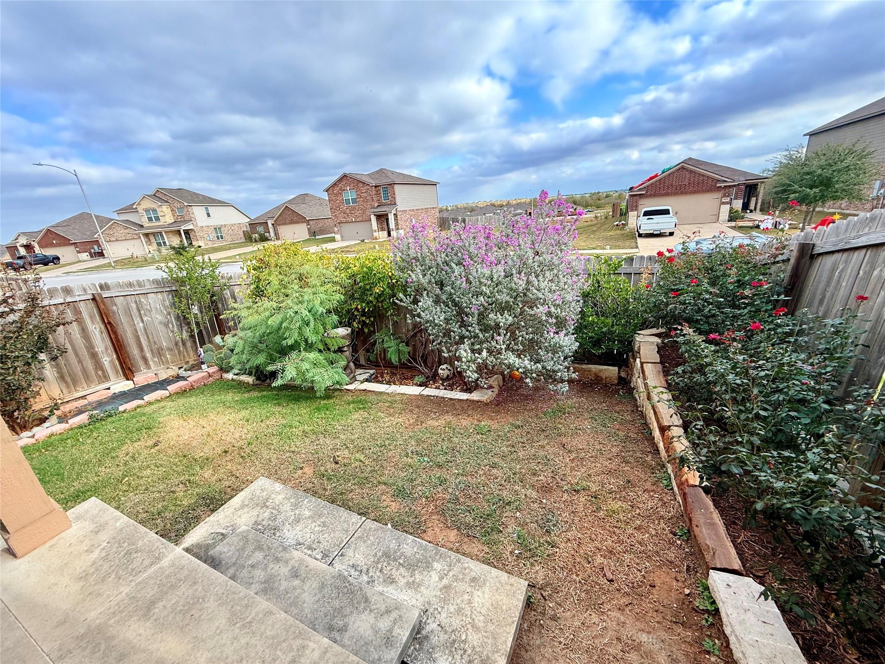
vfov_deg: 85.7
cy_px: 332
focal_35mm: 14
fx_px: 358
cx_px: 442
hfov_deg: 102.1
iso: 50
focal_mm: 2.22
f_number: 2.2
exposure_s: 1/498
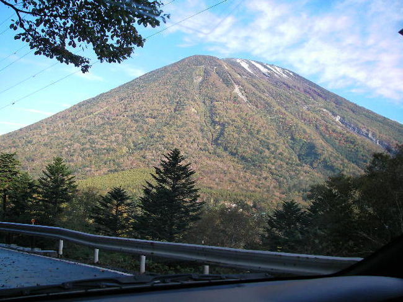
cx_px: 202
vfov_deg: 37.7
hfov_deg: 49.0
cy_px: 151
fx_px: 442
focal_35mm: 38
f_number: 3.3
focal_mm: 6.3
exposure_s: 1/253
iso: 50
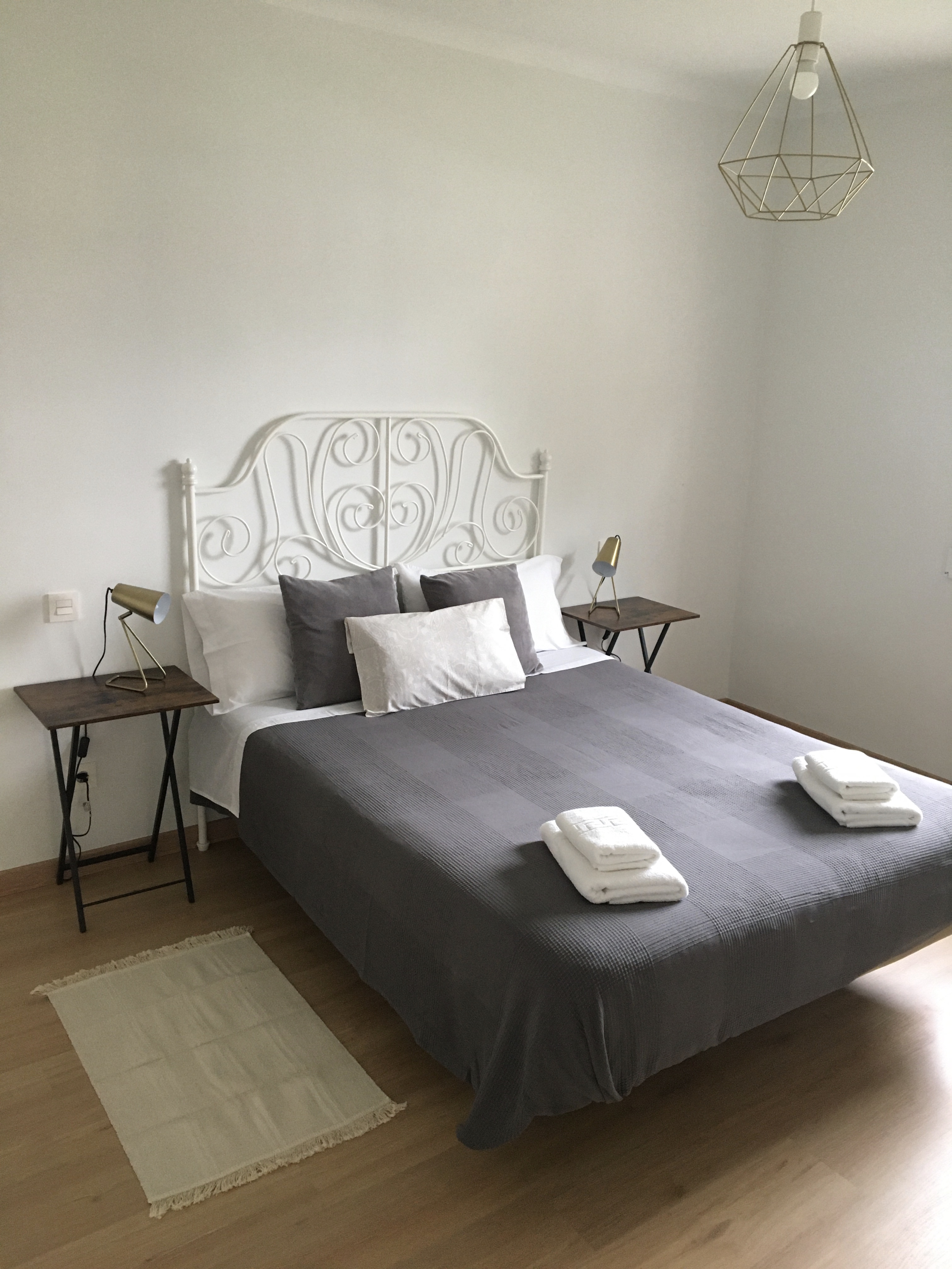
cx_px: 476
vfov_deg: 61.7
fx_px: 1063
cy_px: 634
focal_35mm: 29
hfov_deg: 48.2
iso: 200
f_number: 2.2
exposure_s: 1/33
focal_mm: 4.15
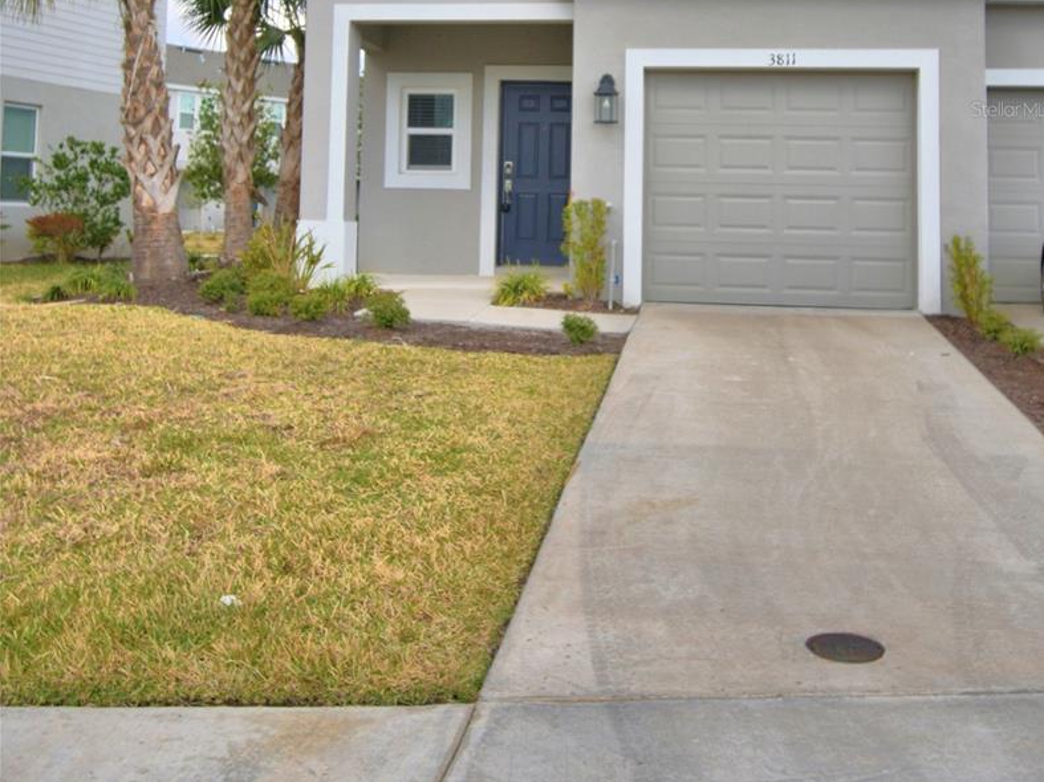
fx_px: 1327
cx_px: 529
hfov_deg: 43.0
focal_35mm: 44
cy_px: 109
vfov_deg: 31.6
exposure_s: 1/640
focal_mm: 20
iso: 100
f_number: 5.6
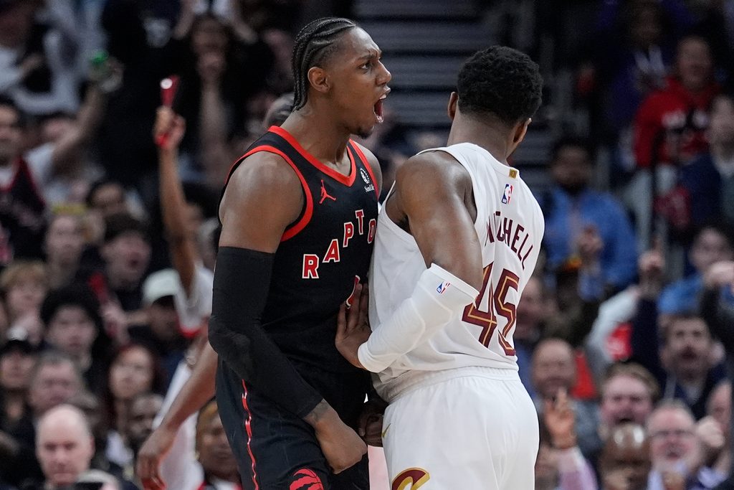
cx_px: 367
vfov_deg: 6.9
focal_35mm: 200
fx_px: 4078
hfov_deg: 10.3
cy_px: 245
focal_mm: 200
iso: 3200
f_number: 2.8
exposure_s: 1/2000
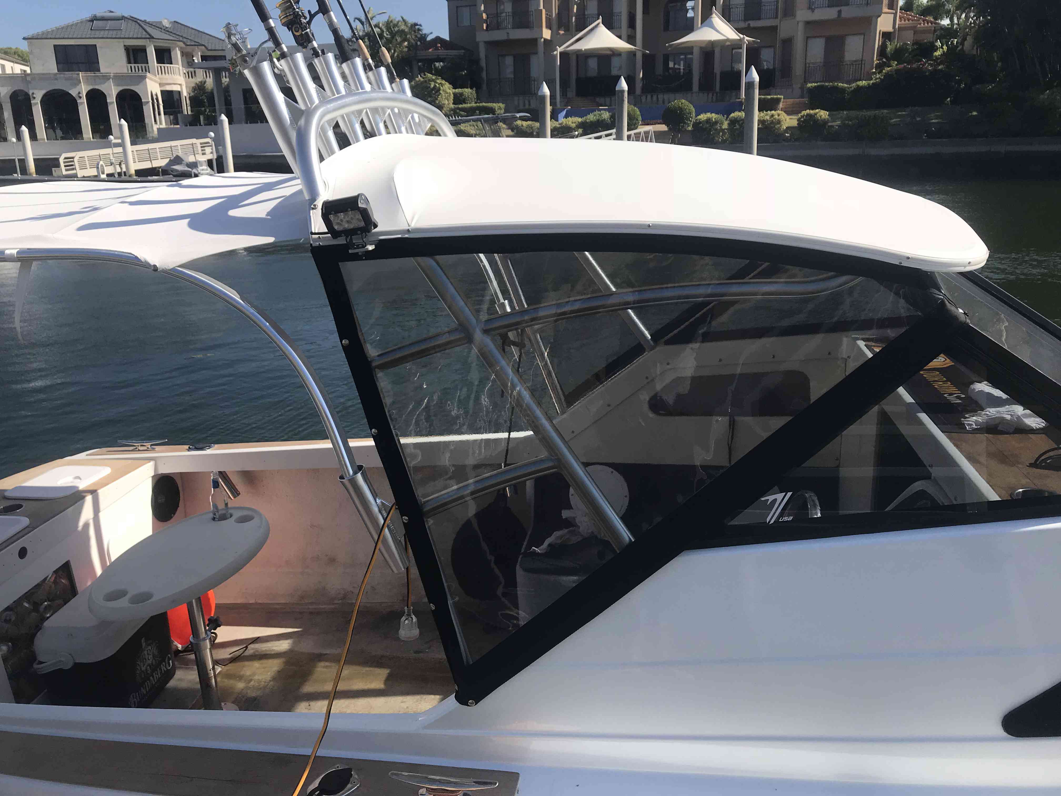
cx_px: 530
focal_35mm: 28
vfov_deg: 49.7
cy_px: 398
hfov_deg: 63.4
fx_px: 858
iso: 20
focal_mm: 3.99
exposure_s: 1/2398
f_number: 1.8
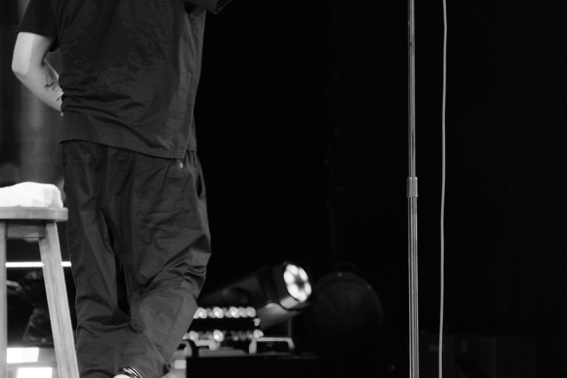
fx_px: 6112
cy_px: 87
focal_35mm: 388
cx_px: 143
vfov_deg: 3.5
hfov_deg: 5.3
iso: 1600
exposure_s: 1/110
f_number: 3.6
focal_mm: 129.2
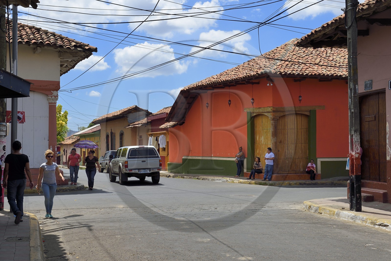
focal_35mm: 48
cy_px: 130
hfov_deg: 41.1
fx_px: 521
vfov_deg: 28.1
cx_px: 196
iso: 200
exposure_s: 1/250
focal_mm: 48
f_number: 11
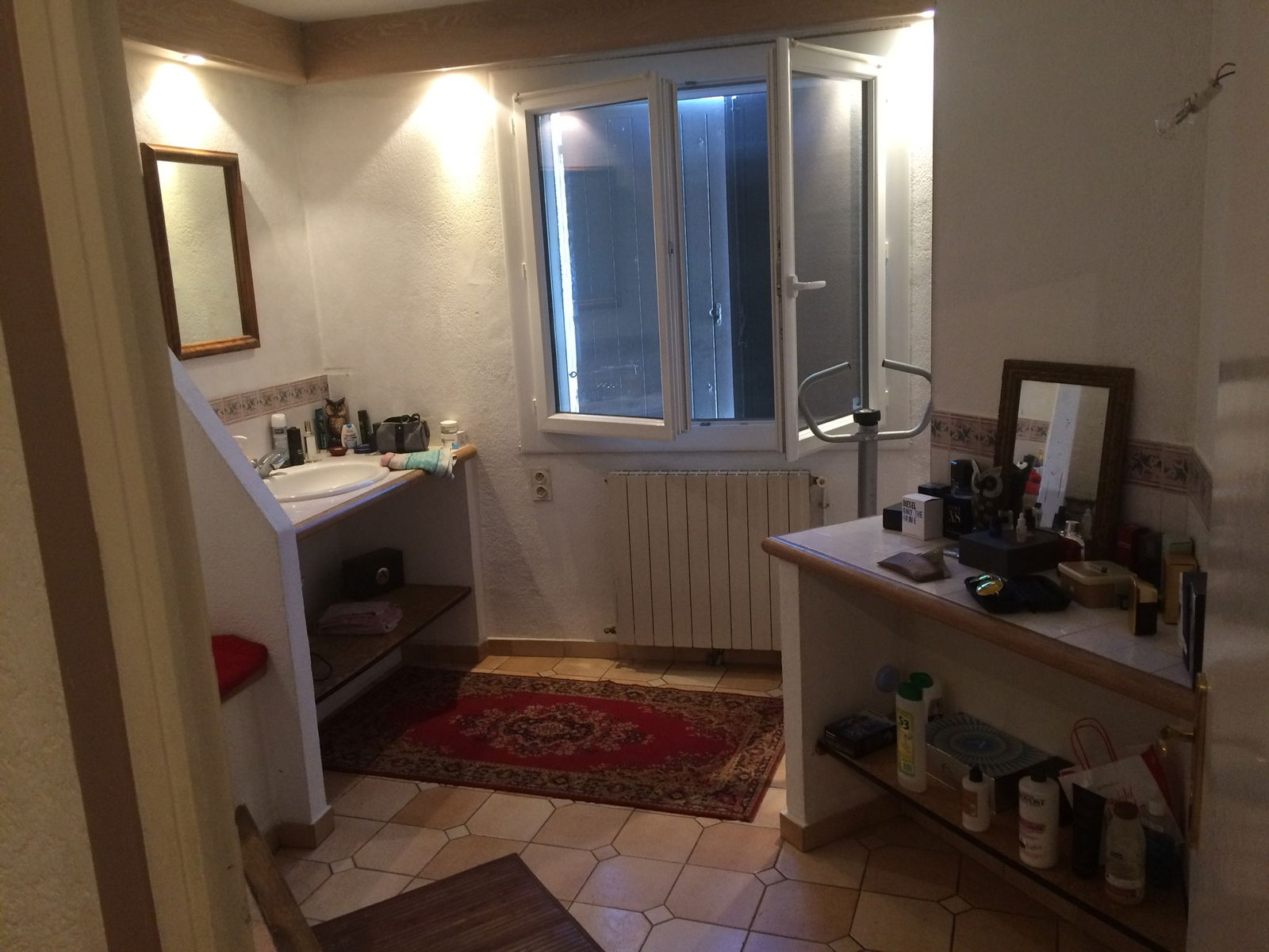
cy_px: 476
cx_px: 634
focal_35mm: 29
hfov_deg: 61.7
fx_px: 1063
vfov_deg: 48.2
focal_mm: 4.15
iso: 160
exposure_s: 1/33
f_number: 2.2
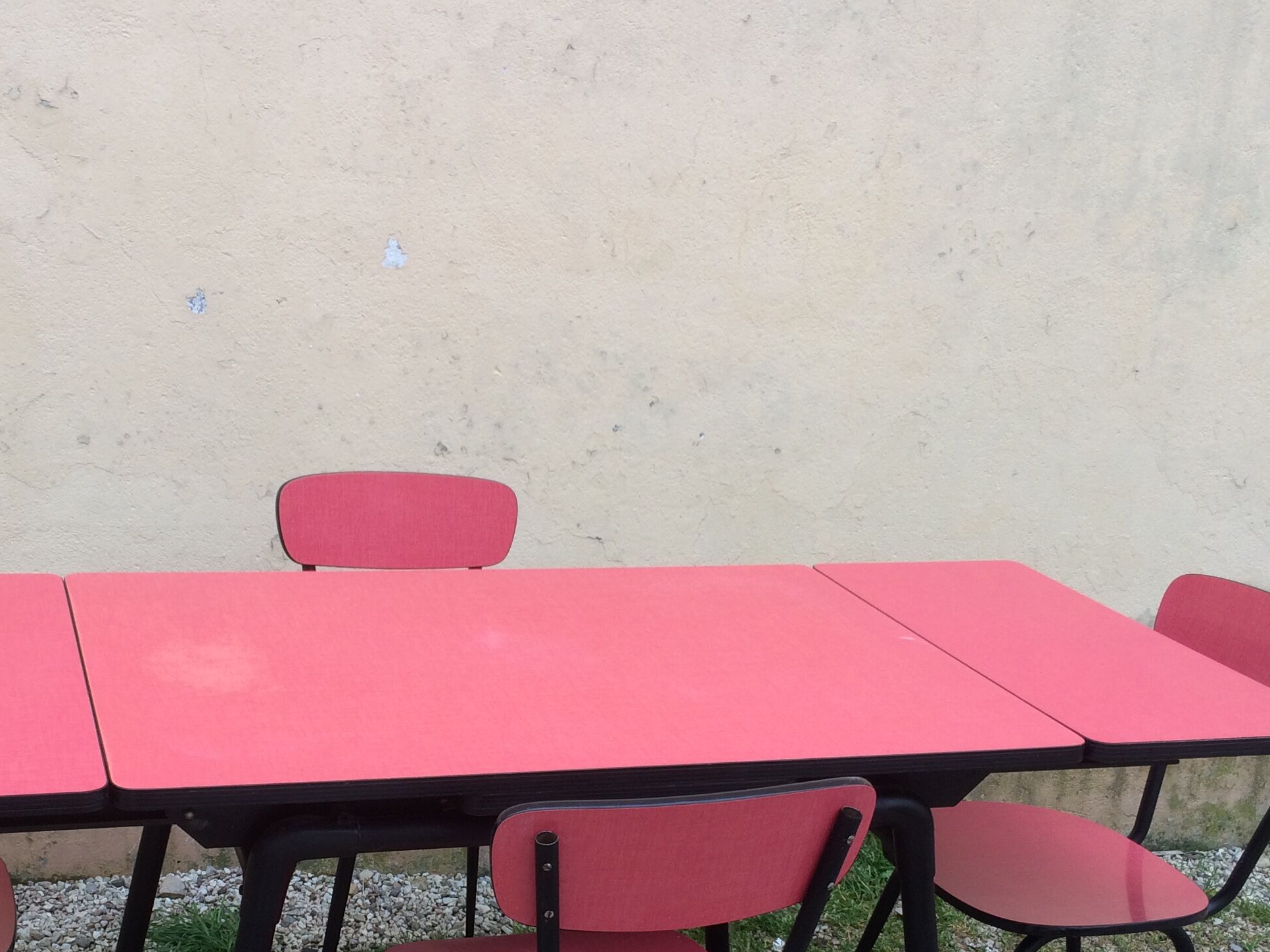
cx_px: 498
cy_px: 737
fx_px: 1798
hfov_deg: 38.7
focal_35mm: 49
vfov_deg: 29.1
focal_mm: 4.15
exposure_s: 1/100
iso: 40
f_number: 2.2
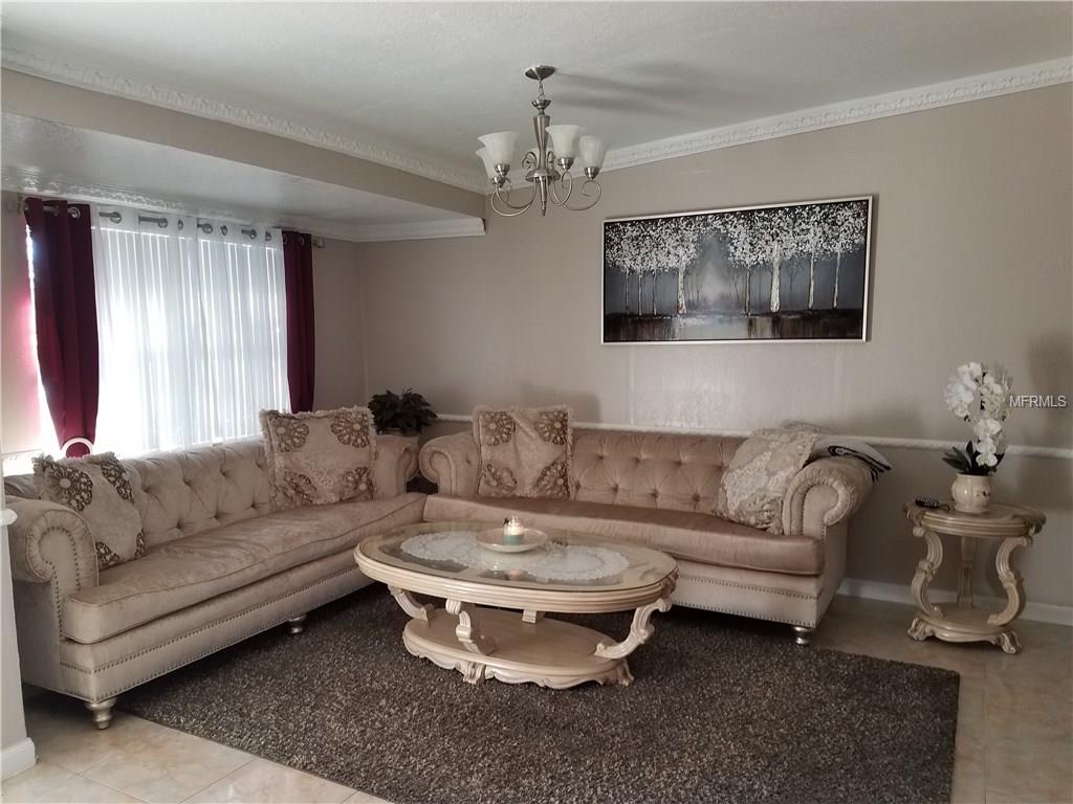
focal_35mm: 26
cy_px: 402
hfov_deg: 67.3
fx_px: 806
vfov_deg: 53.1
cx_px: 536
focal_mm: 4.2
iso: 80
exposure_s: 1/60
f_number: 1.7
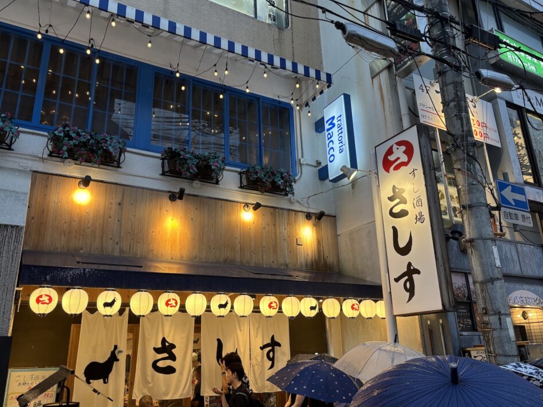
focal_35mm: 28
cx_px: 275
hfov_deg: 63.4
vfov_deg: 49.7
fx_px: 439
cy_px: 202
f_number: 1.6
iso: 80
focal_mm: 5.96
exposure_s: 1/60
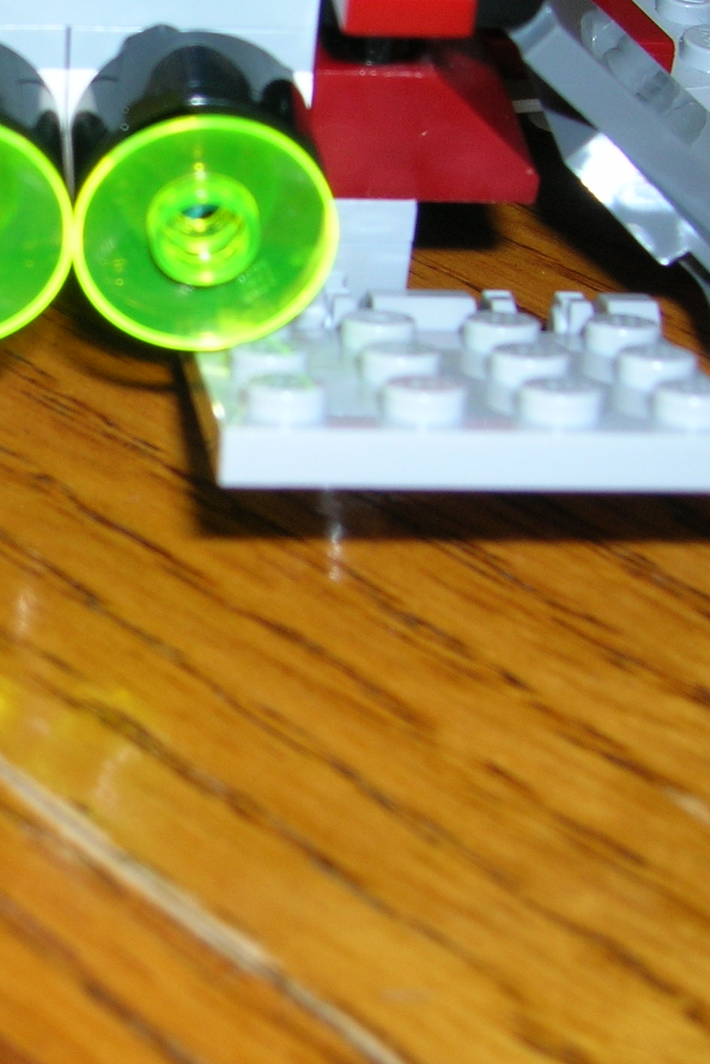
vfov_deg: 27.6
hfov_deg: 18.3
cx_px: 22
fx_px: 2158
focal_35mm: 73
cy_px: 423
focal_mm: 6.4
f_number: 3
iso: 50
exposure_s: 1/60.1
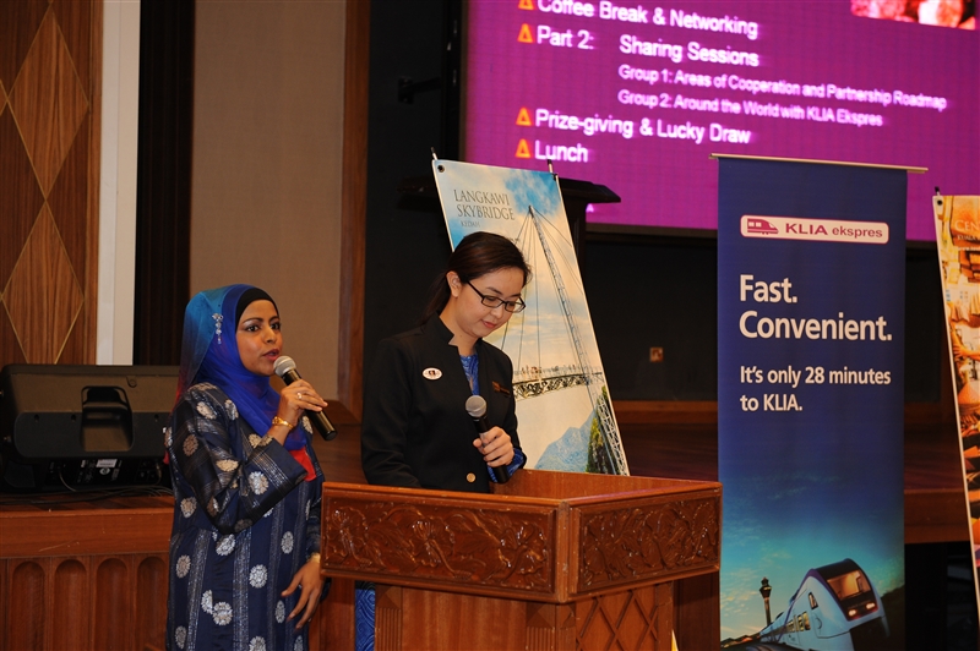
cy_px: 326
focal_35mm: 70
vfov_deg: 19.4
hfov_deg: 28.9
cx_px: 490
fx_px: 1904
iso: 1000
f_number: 4.5
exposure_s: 1/40
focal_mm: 70
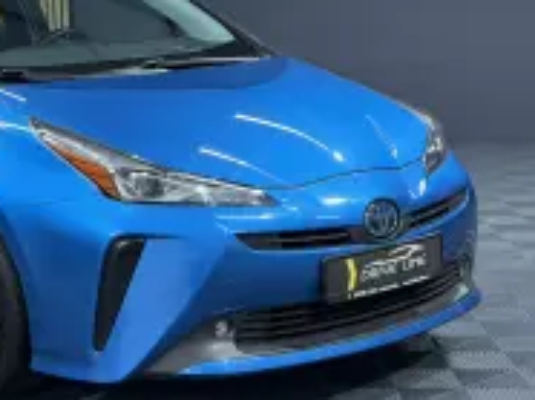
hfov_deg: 20.6
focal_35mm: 93
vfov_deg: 15.9
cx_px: 40
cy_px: 193
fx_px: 1435
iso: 125
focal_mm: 6.76
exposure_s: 1/50
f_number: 1.78
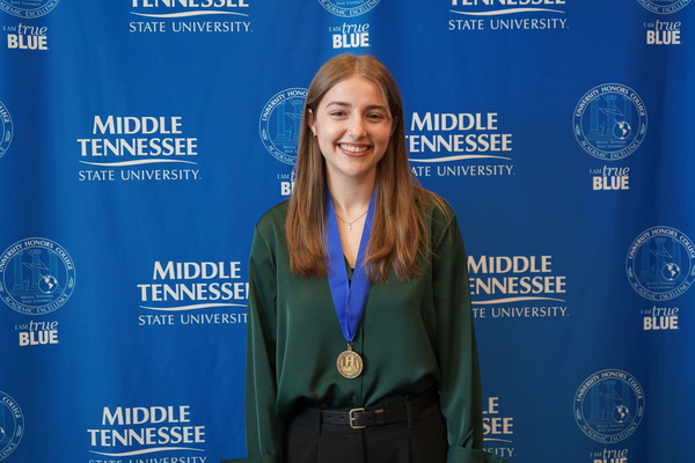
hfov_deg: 46.4
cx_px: 348
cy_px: 232
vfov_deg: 31.9
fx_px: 811
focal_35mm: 42
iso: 1000
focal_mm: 42
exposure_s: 1/160
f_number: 4.5
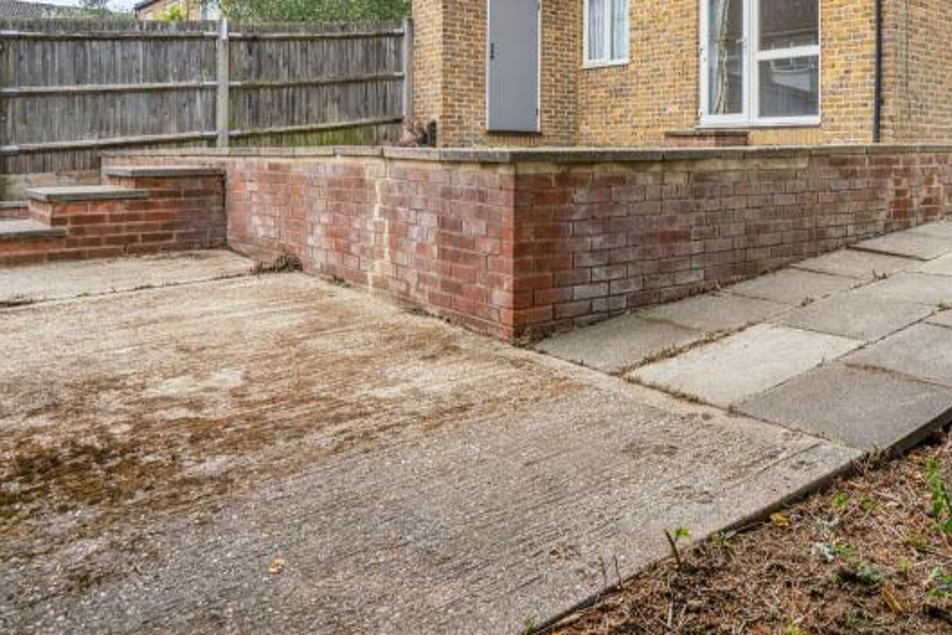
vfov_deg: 41.1
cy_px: 155
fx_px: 820
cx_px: 747
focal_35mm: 31
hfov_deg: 56.4
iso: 640
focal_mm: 16
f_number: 5.6
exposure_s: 1/1250
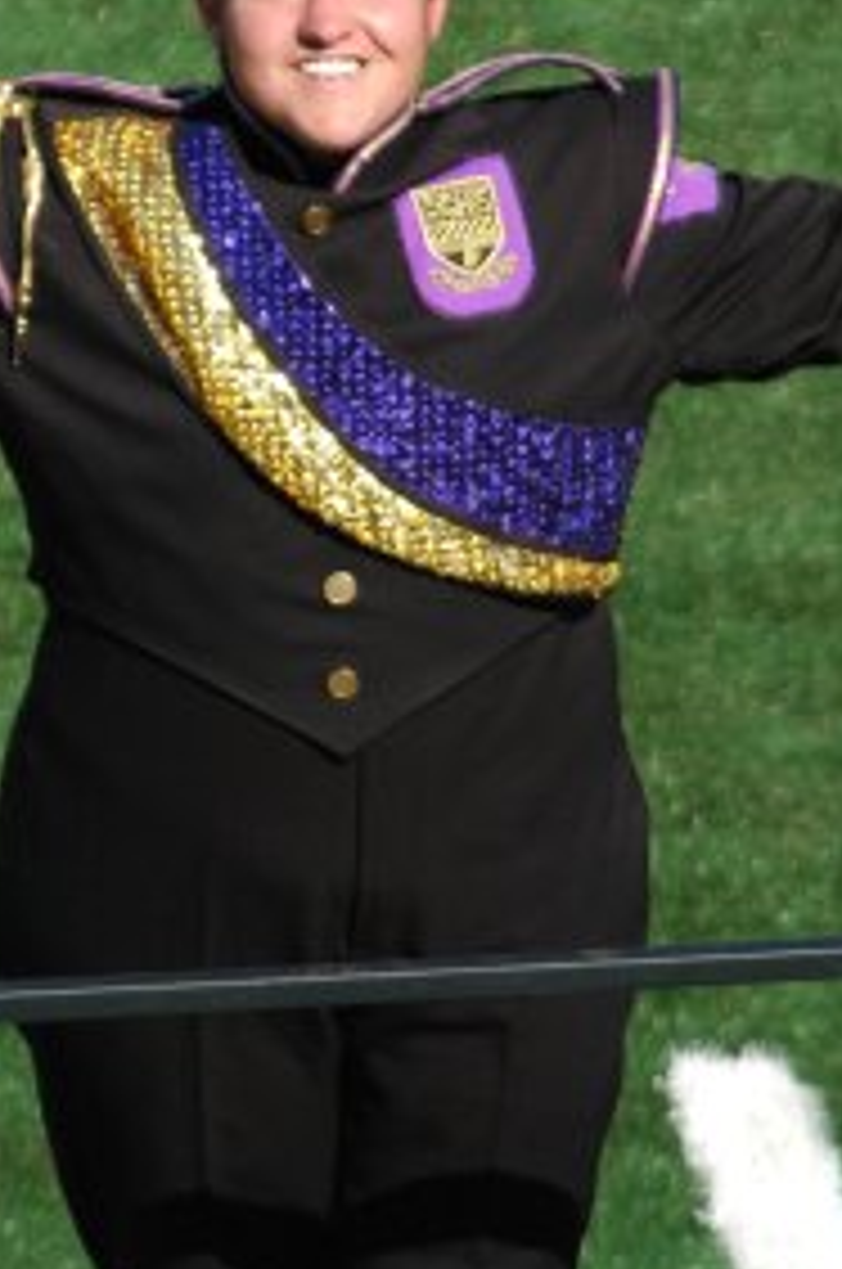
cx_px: 101
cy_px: 410
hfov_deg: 1.1
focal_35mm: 1277
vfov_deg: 1.6
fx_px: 44964
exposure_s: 1/1000
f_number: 5.6
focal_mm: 400
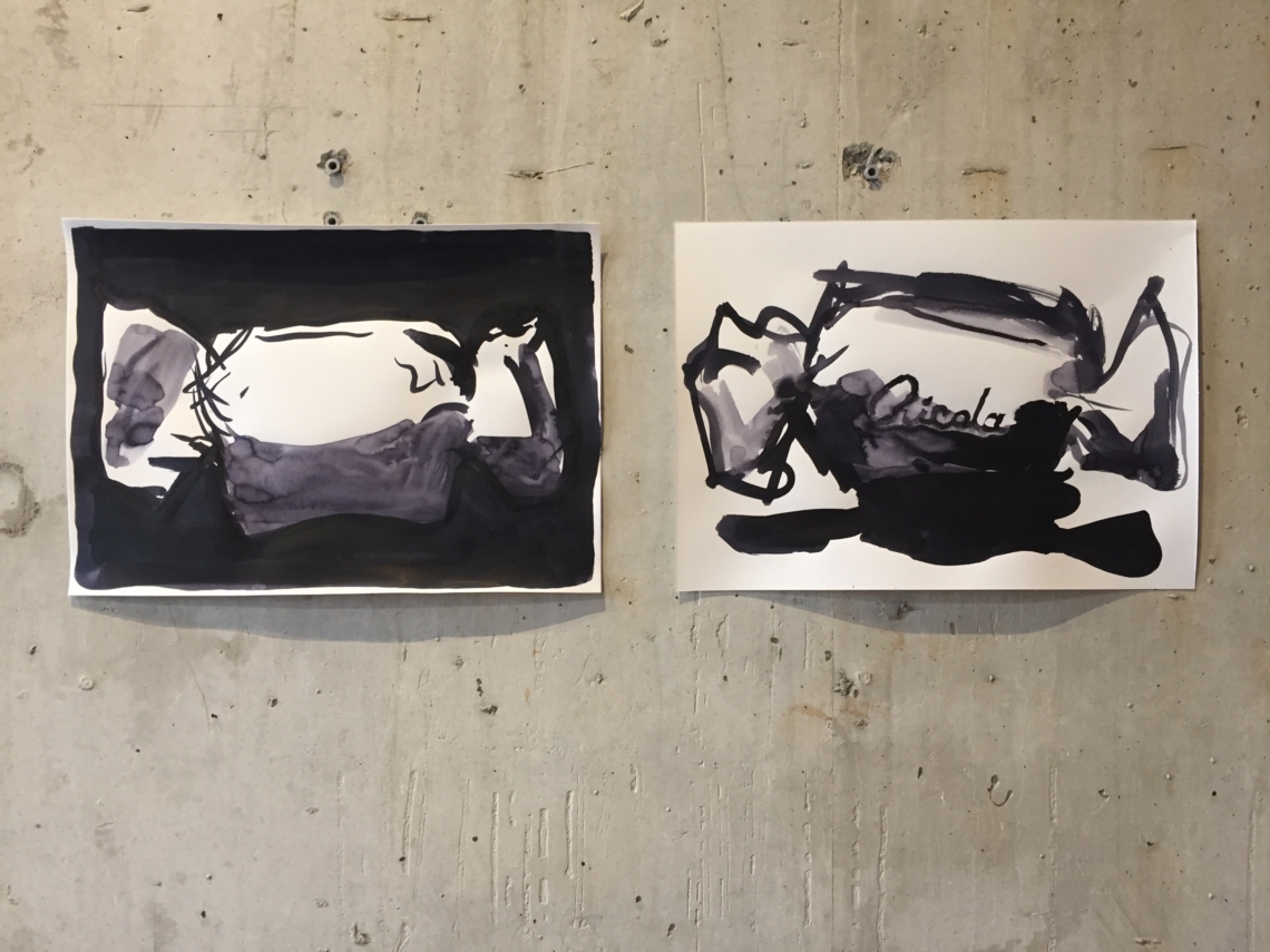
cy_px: 476
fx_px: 1064
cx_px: 635
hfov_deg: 61.7
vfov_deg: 48.2
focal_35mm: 29
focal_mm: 4.15
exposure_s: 1/33
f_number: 2.2
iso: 160
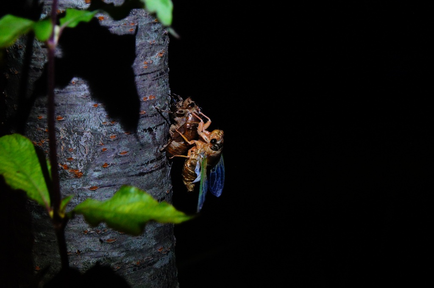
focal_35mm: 75
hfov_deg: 27.0
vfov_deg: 18.1
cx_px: 217
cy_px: 144
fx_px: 903
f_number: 7.1
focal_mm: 50
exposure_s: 1/2
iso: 1600
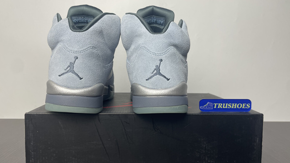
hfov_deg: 66.0
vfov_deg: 40.2
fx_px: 223
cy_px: 87
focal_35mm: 29
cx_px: 144
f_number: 1.6
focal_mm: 4.2
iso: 32
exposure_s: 1/127
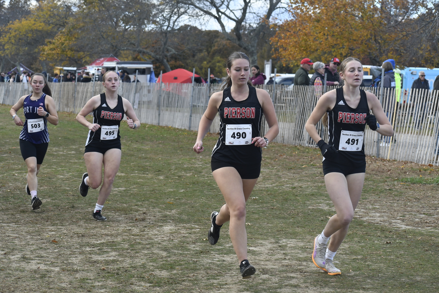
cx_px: 220
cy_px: 146
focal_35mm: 105
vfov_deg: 13.0
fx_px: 1280
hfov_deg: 19.5
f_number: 6.3
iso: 640
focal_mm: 70
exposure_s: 1/640
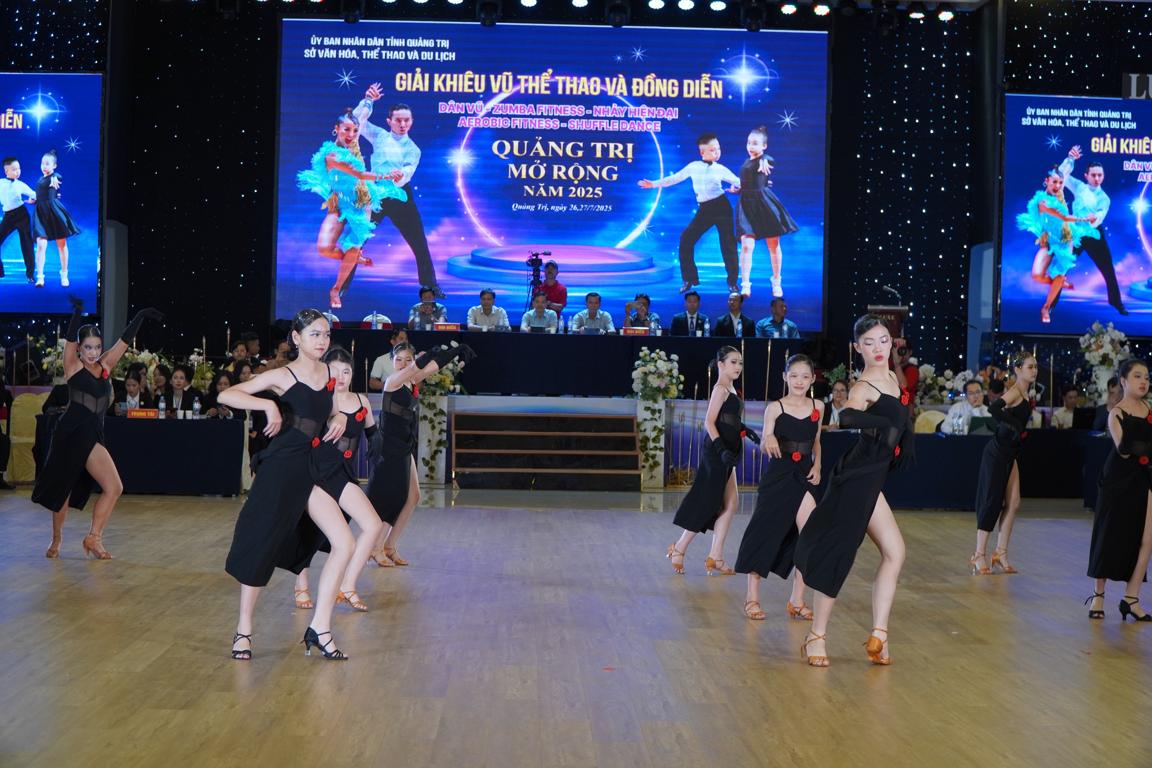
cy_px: 384
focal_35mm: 74
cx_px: 576
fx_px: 2352
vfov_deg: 18.5
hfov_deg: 27.5
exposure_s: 1/160
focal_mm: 49
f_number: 4
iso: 640
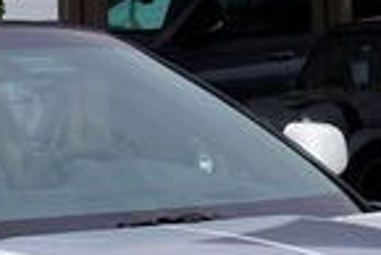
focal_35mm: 219
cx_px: 131
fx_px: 2320
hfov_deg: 9.4
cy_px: 275
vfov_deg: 6.3
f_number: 10
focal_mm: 31
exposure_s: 1/200
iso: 100
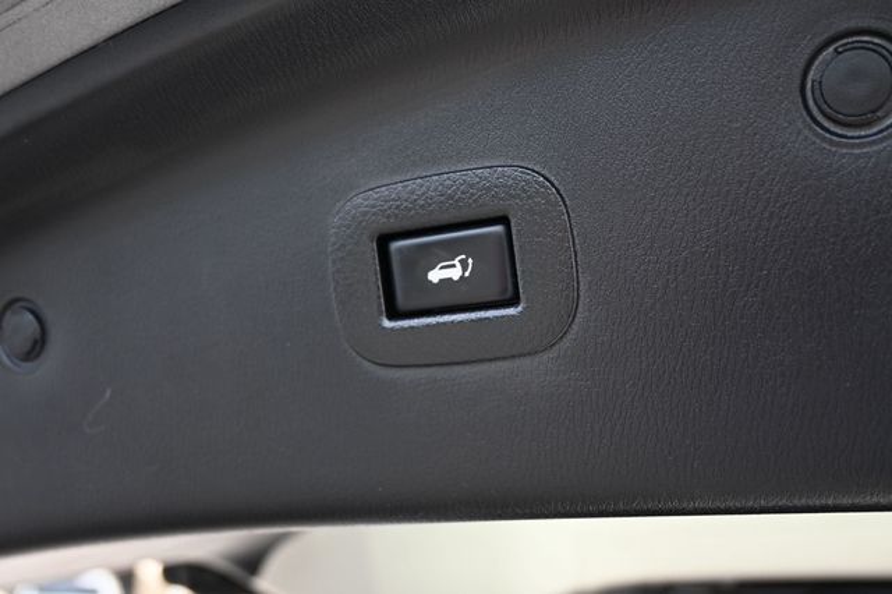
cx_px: 446
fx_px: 910
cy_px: 297
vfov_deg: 36.1
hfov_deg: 52.2
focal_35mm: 37
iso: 400
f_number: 4.2
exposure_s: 1/200
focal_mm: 24.5
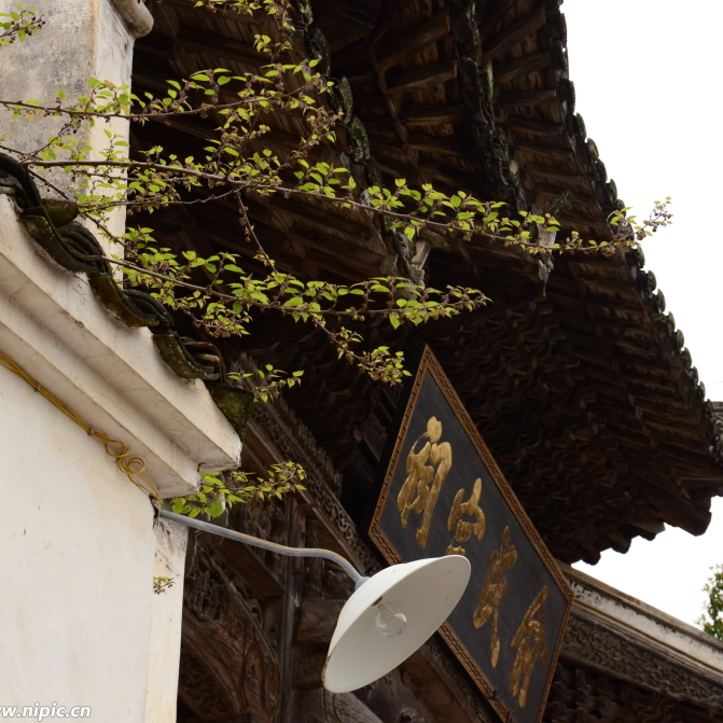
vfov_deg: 17.2
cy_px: 364
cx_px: 415
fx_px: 2387
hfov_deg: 17.2
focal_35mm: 101
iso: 2000
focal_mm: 52
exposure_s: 1/2000
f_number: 9
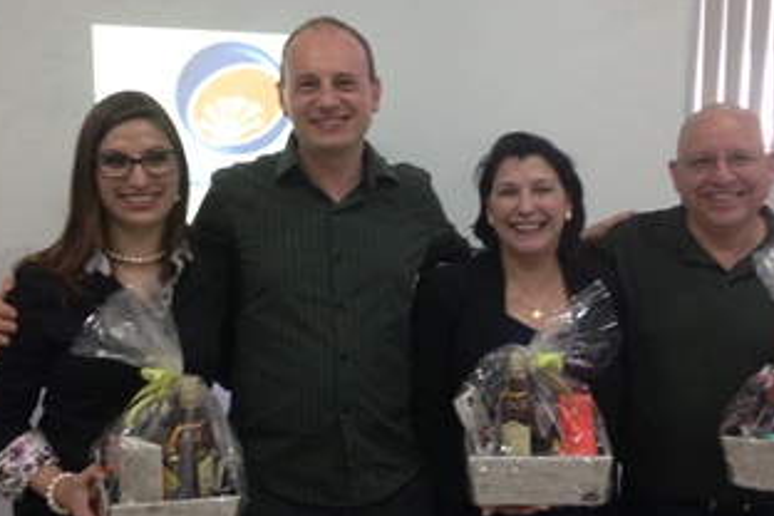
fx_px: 946
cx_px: 419
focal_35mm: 44
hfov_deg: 44.5
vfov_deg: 30.5
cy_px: 243
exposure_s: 1/20
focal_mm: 4.12
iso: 250
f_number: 2.4
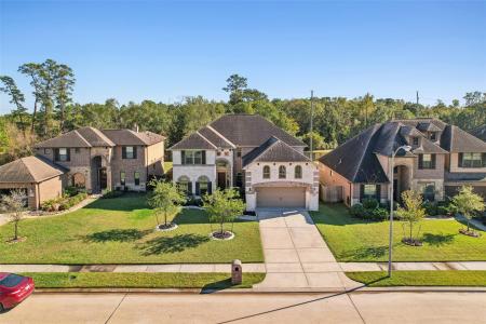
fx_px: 297
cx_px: 243
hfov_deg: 78.6
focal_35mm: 22
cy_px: 162
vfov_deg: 57.2
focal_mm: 8.4
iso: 110
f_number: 2.8
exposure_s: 1/90
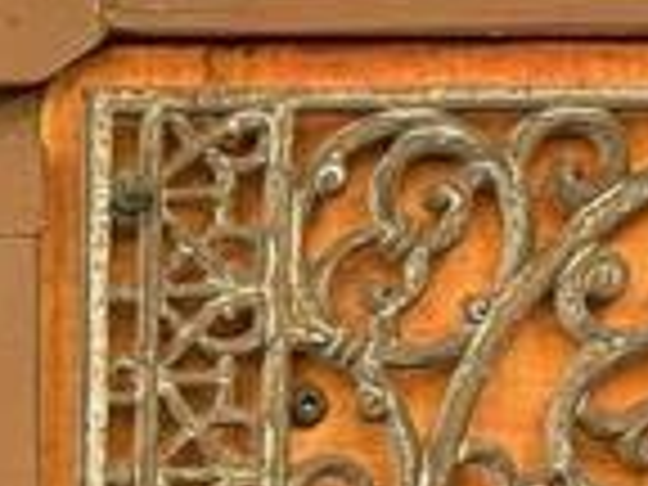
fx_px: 6945
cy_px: 932
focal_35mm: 371
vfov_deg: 4.0
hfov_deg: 4.9
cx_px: -1642
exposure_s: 1/99
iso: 64
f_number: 2
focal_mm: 6
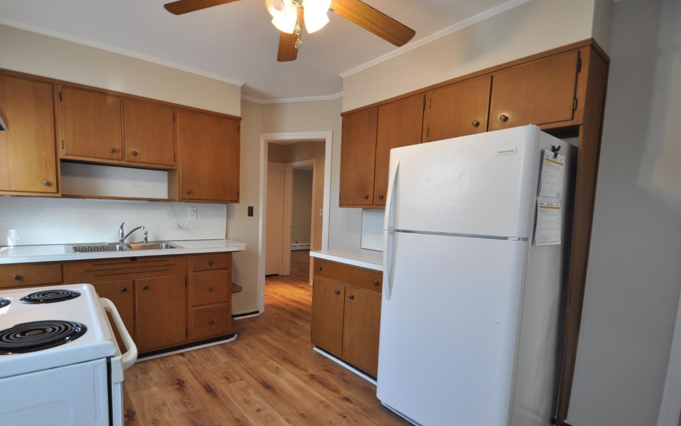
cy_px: 233
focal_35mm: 17
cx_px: 306
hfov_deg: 94.0
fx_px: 316
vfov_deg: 67.9
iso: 400
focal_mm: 10
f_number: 4
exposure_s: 1/60
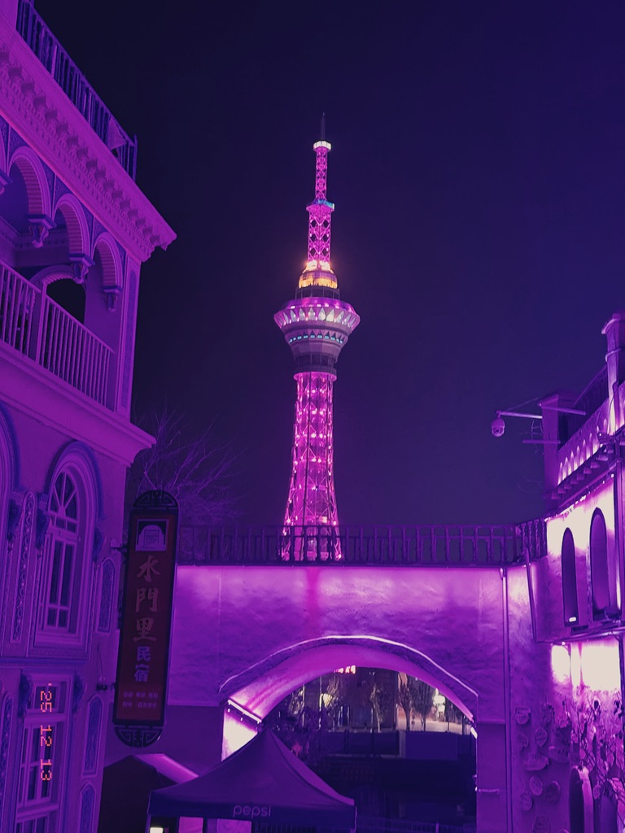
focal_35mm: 48
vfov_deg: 39.7
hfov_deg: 30.3
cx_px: 312
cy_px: 416
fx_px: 1156
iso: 1250
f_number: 1.78
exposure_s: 1/15
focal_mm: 6.76
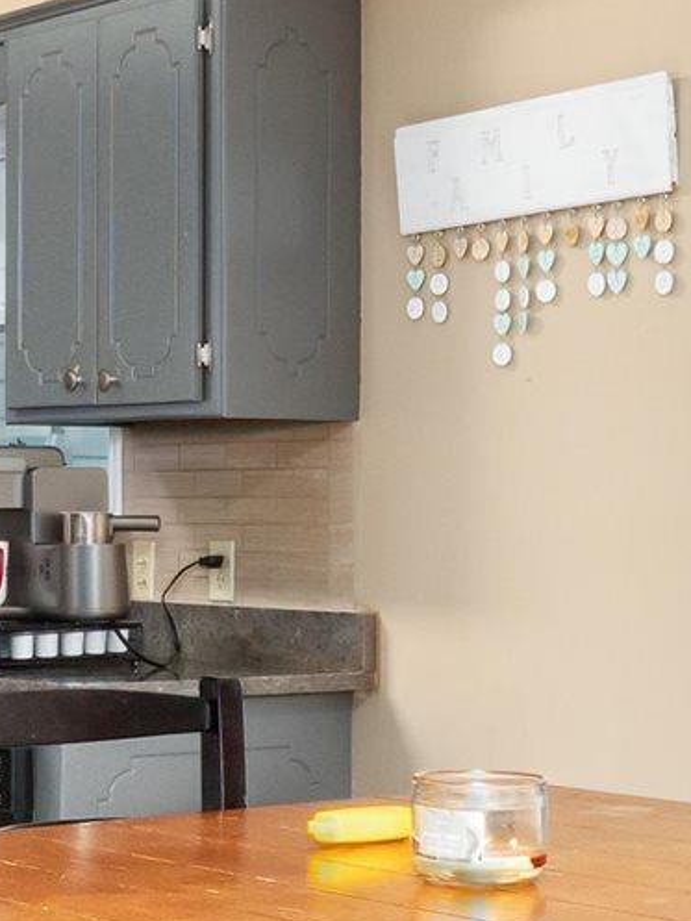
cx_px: 159
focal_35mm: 98
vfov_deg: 20.0
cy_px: 560
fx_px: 2606
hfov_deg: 15.0
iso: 320
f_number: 10
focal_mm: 11
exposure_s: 1/1.25
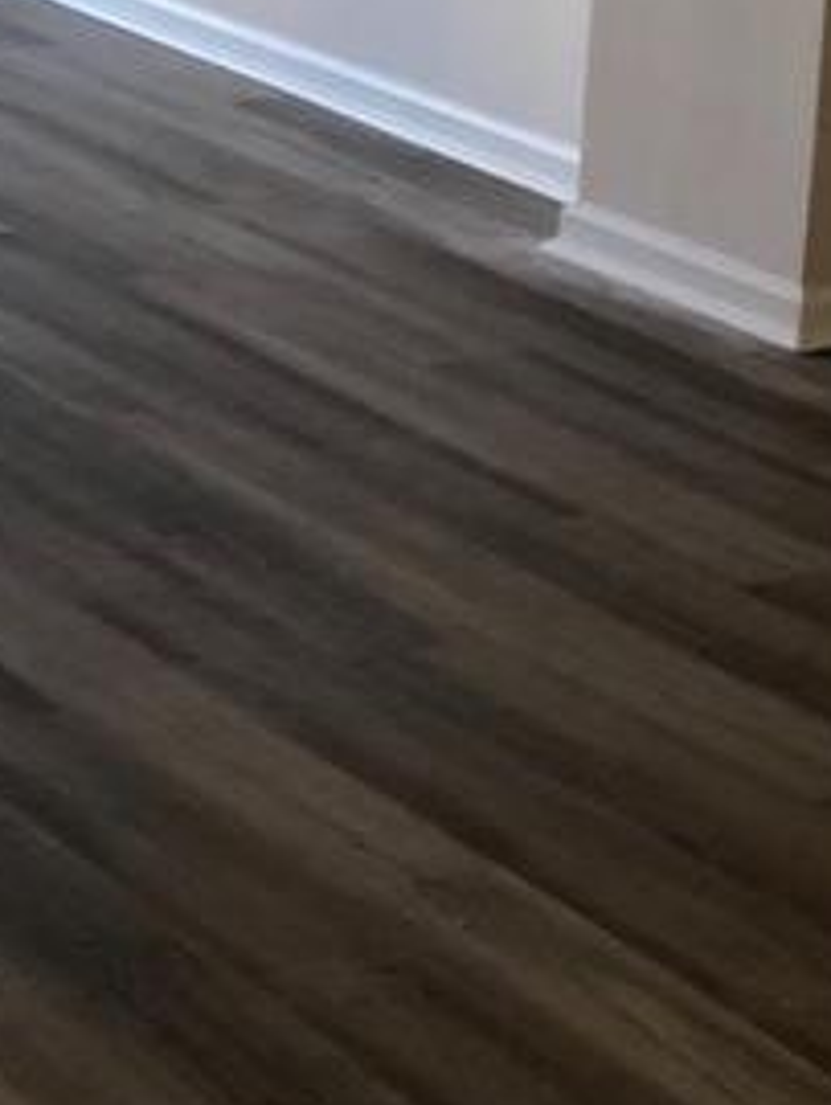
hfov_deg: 12.0
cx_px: -729
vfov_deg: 17.1
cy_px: -41
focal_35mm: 112
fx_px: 3579
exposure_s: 1/30
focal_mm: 3.99
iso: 25
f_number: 1.8
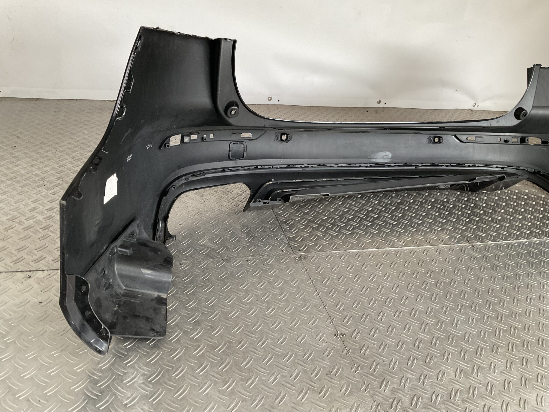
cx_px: 274
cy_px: 206
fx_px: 460
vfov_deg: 48.2
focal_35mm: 29
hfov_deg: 61.7
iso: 100
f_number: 1.8
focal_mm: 3
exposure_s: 1/60
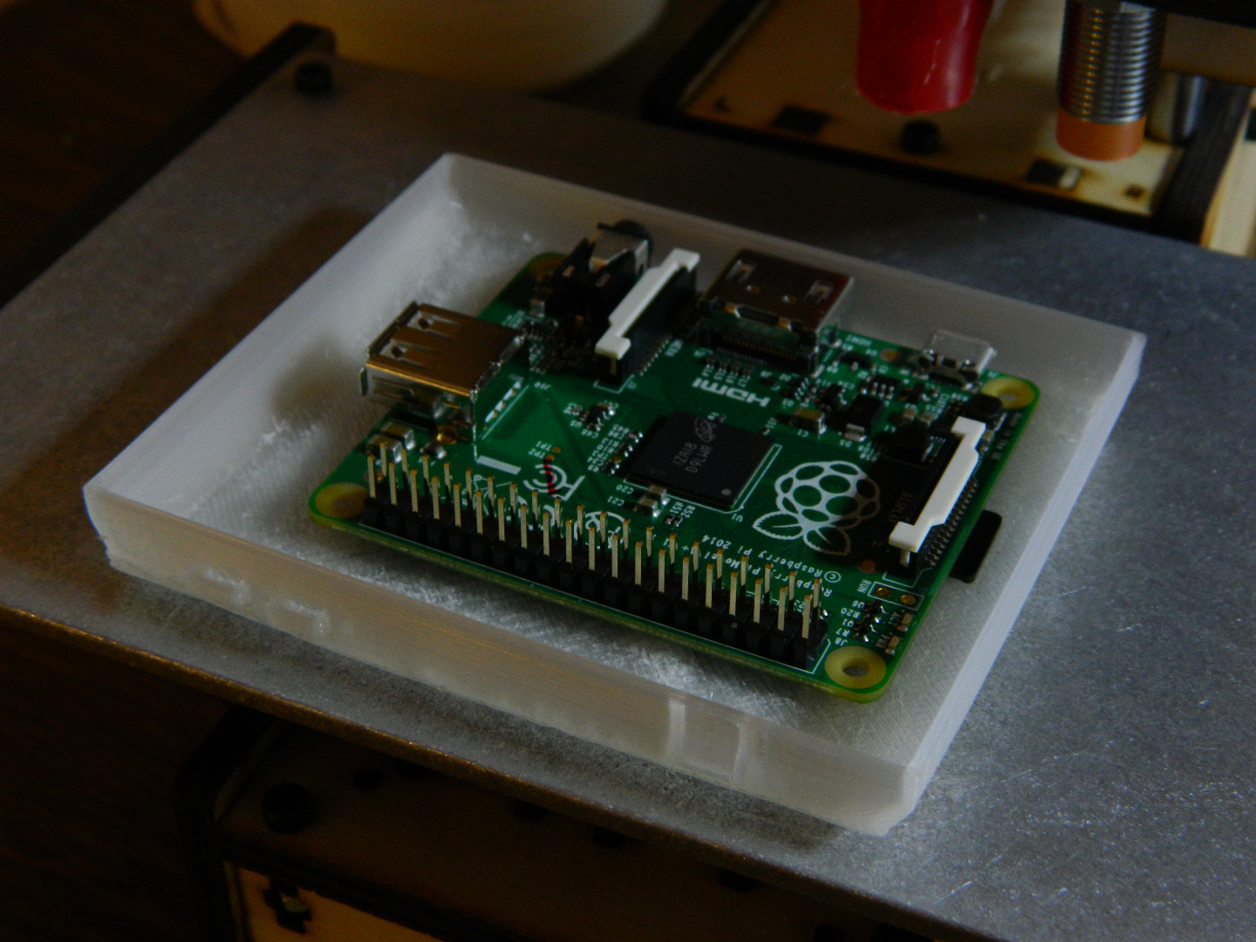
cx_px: 628
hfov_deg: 33.8
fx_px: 2068
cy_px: 471
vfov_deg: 25.7
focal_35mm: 57
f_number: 3.8
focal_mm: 10.2
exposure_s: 1/6
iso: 200
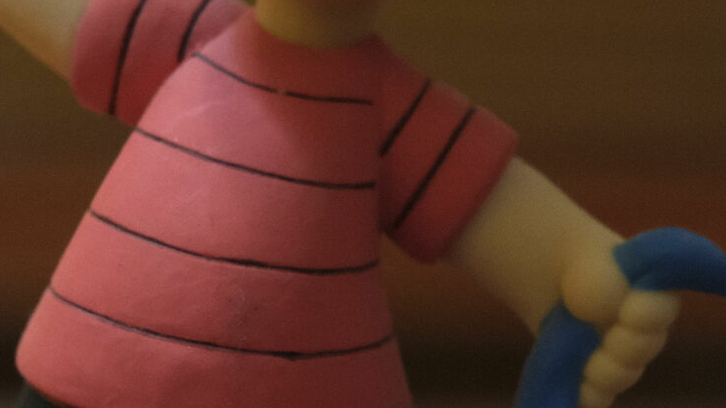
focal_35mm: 182
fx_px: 3504
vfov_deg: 6.7
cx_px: 371
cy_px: 168
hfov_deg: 11.8
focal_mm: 35
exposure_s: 1/10
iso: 3200
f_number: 5.6
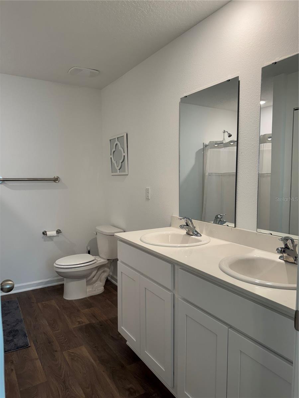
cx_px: 150
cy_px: 199
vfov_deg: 71.6
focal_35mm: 24
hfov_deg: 56.8
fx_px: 276
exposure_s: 1/120
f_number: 1.78
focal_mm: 6.76
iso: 160
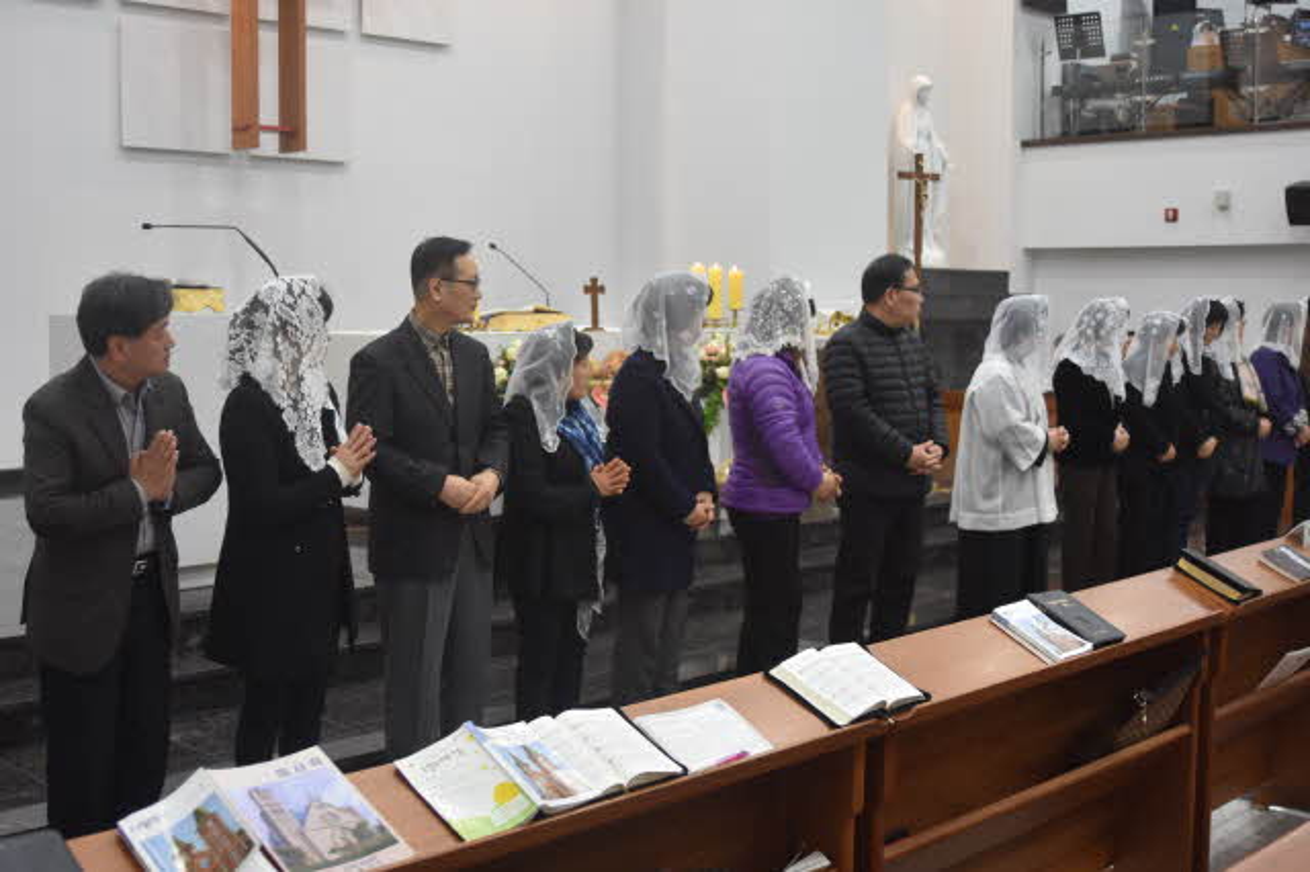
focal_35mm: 42
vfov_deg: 31.9
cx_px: 655
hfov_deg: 46.4
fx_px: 1527
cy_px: 436
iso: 800
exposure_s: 1/60
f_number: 4
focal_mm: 28
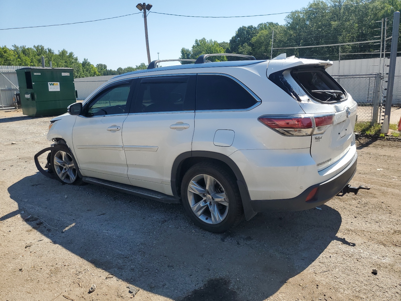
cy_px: 150
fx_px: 301
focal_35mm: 26
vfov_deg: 53.1
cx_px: 200
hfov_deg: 67.3
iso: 50
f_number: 1.5
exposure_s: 1/2500
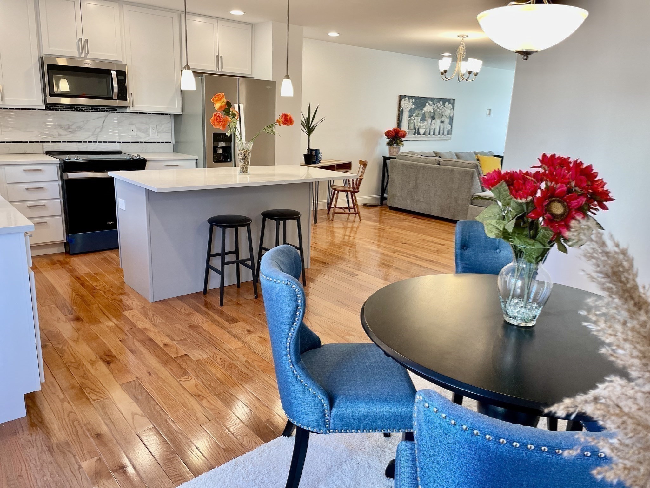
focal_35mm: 26
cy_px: 244
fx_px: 488
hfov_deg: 67.3
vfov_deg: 53.1
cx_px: 325
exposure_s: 1/120
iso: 125
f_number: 1.6
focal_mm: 4.2
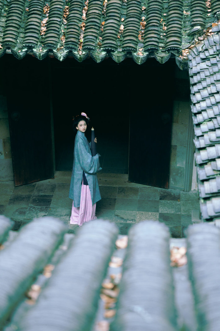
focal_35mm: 70
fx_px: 642
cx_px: 110
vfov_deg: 28.8
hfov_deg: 19.5
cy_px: 166
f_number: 2.8
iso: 800
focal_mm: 70
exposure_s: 1/200
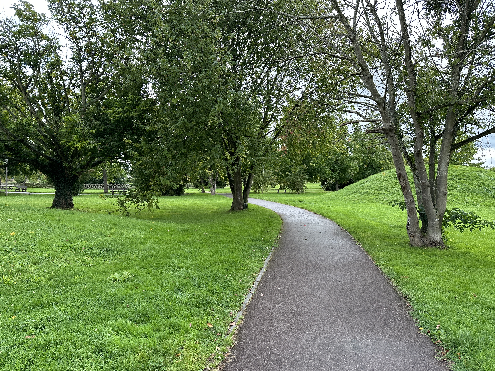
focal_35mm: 25
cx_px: 249
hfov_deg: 69.4
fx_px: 357
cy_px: 186
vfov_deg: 54.9
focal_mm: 6.86
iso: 80
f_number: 1.78
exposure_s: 1/384
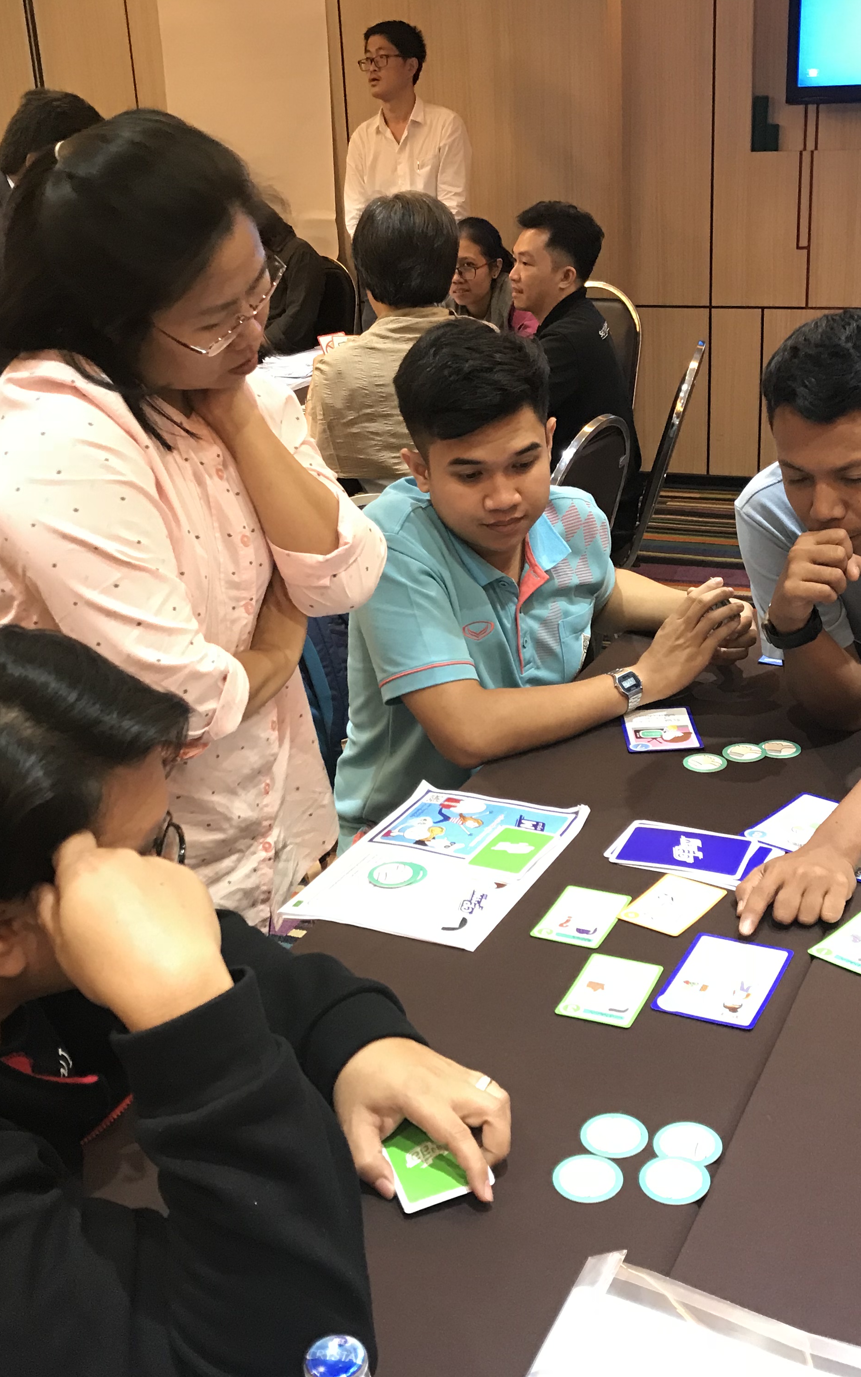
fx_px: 1502
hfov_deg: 31.9
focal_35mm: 40
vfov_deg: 49.3
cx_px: 495
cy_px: 690
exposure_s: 1/17
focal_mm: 3.99
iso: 80
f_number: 1.8
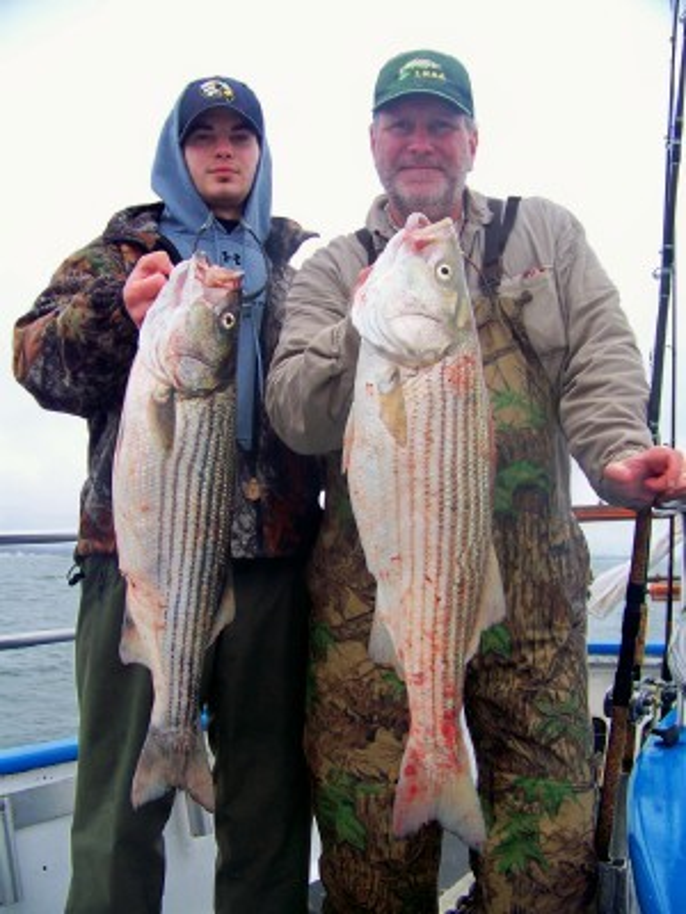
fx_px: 951
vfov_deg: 51.4
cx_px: 343
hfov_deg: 39.7
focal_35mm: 36
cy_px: 457
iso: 64
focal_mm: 5.85
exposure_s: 1/100
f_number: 2.8
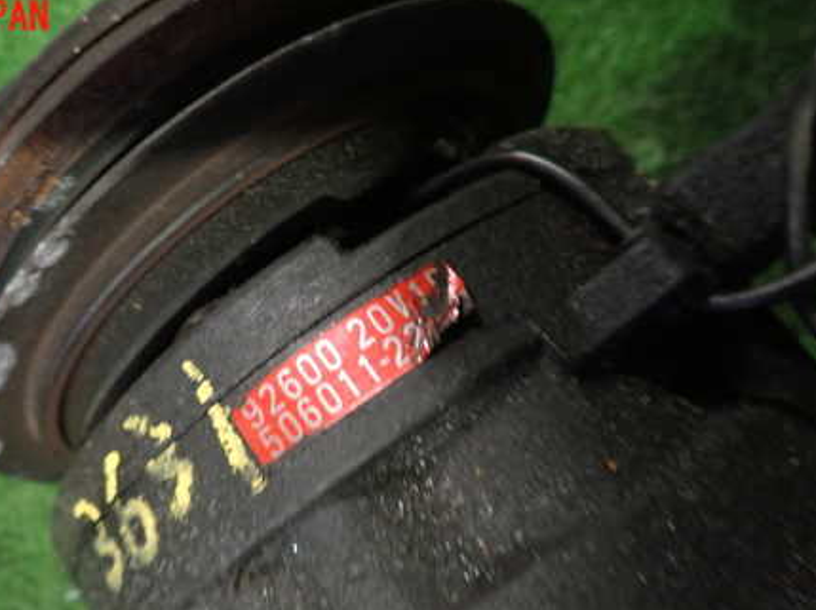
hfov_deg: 51.7
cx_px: 274
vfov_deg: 40.0
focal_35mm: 35
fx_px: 824
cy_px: 422
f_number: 2
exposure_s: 1/30
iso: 400
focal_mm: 4.5
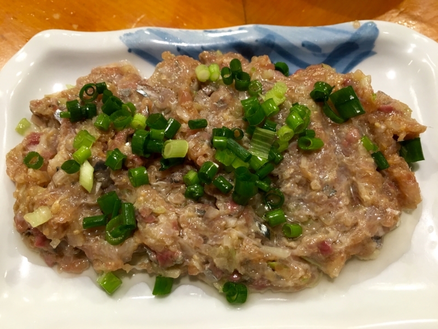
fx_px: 367
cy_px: 164
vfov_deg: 48.2
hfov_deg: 61.7
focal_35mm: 29
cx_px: 219
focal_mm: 4.15
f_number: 2.2
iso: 100
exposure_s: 1/30
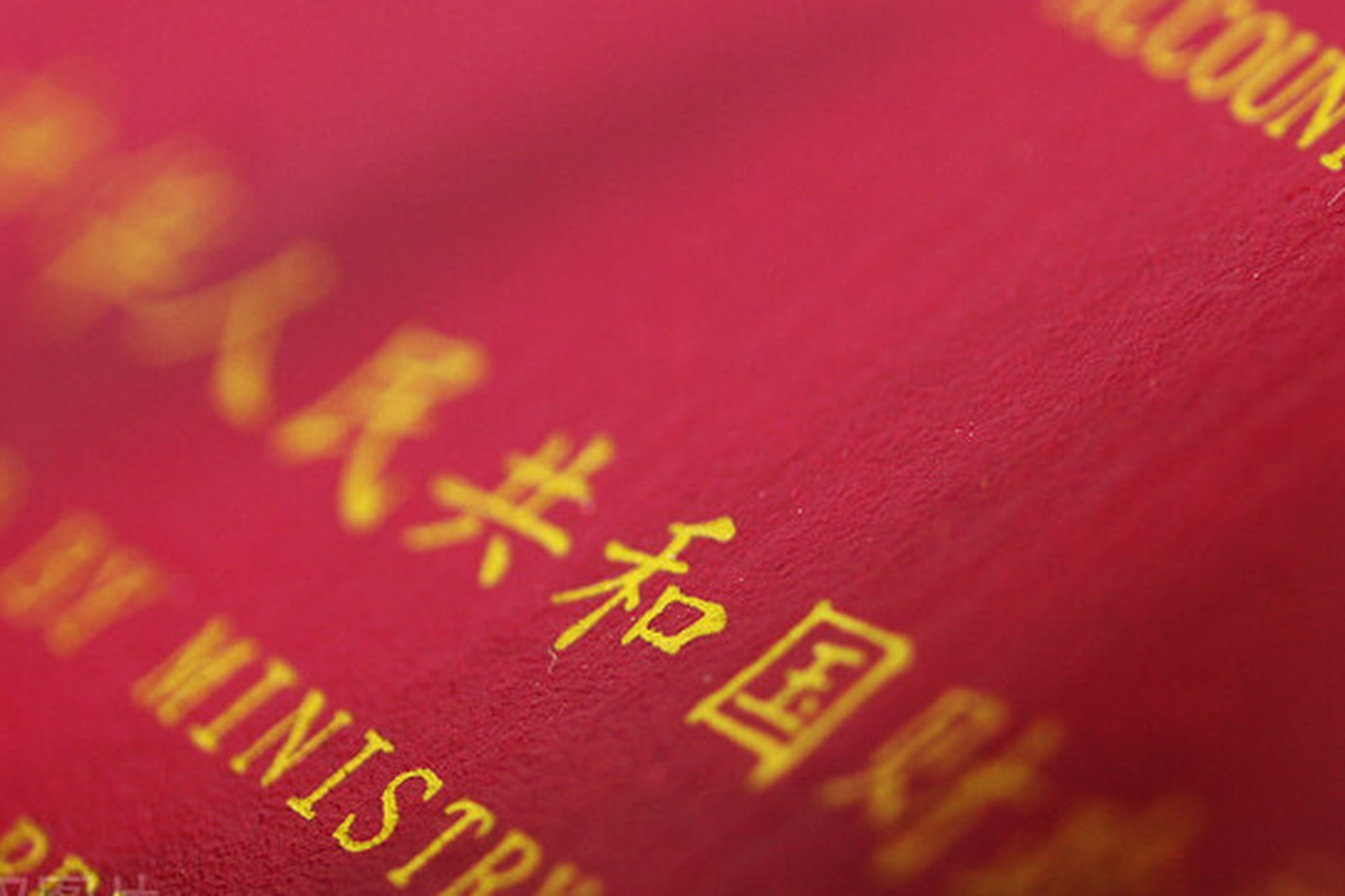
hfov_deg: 6.2
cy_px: -34
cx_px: 1382
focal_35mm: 332
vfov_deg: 4.1
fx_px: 12399
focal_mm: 100
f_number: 3.2
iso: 400
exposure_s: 1/160
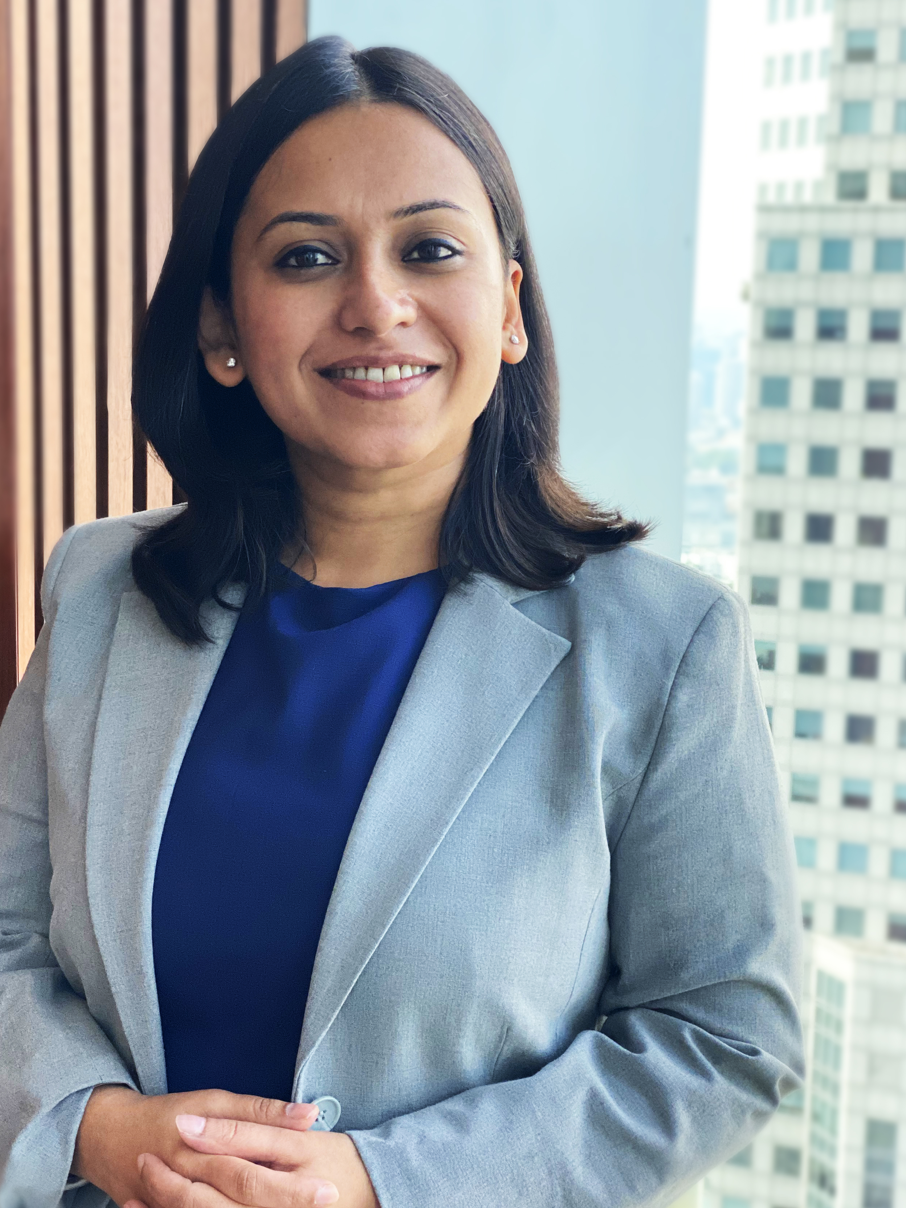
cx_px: 388
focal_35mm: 63
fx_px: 2199
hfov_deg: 23.3
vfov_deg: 30.7
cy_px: 685
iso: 160
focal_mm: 6
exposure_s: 1/122
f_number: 2
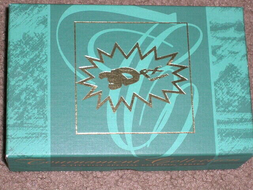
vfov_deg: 14.1
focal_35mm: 105
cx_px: 126
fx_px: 767
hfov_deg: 18.7
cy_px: 95
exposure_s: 1/60.1
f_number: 4.9
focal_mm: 16.2
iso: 50
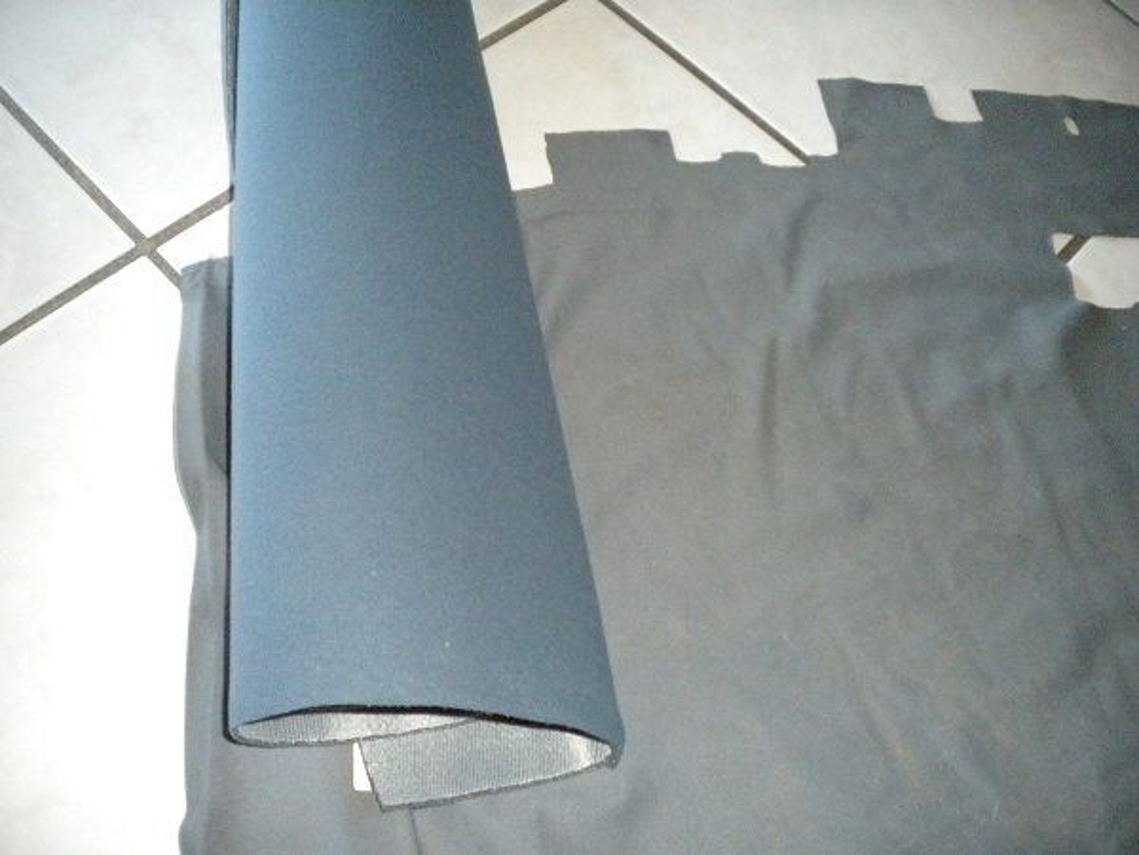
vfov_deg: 40.7
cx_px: 570
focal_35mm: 35
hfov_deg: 52.6
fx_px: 1152
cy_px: 428
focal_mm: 6.3
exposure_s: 1/30
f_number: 3.1
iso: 800
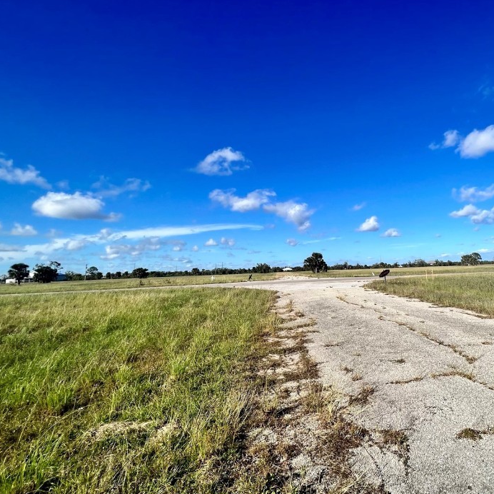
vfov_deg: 83.9
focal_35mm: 17
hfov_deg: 80.3
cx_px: 341
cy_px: 233
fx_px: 274
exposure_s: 1/3040
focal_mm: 1.57
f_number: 1.8
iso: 40
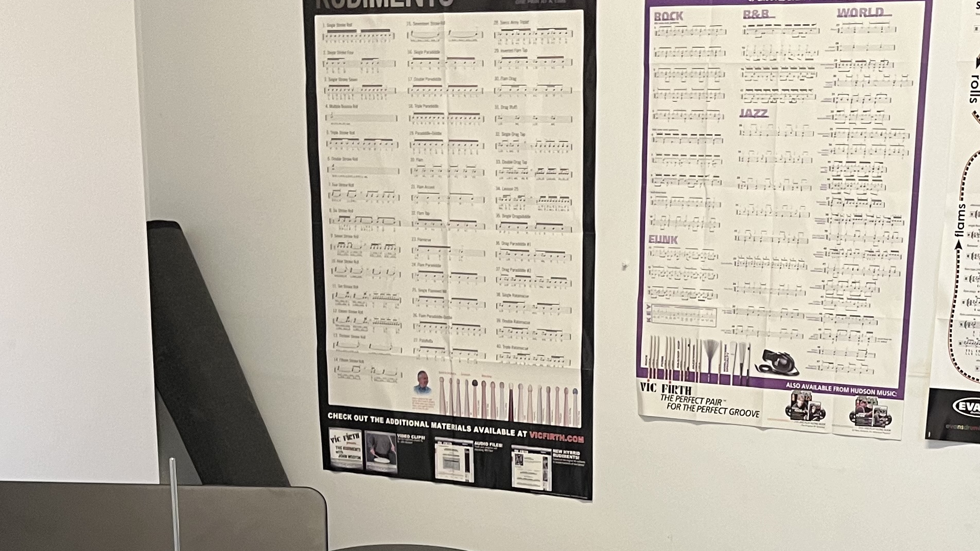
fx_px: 1559
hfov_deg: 33.8
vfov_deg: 18.9
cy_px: 677
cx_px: 799
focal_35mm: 60
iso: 125
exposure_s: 1/60
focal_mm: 5.1
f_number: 1.6
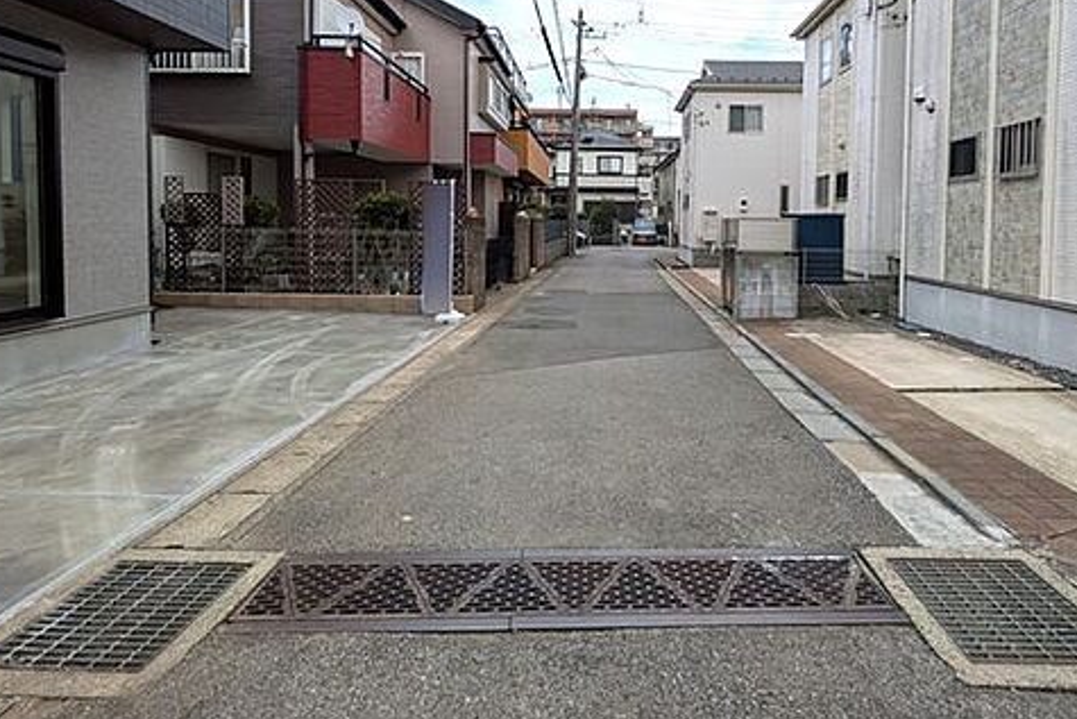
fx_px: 569
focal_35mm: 19
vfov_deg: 63.0
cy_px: 242
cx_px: 599
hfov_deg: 86.6
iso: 49
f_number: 2.2
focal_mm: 1.83
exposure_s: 1/1250
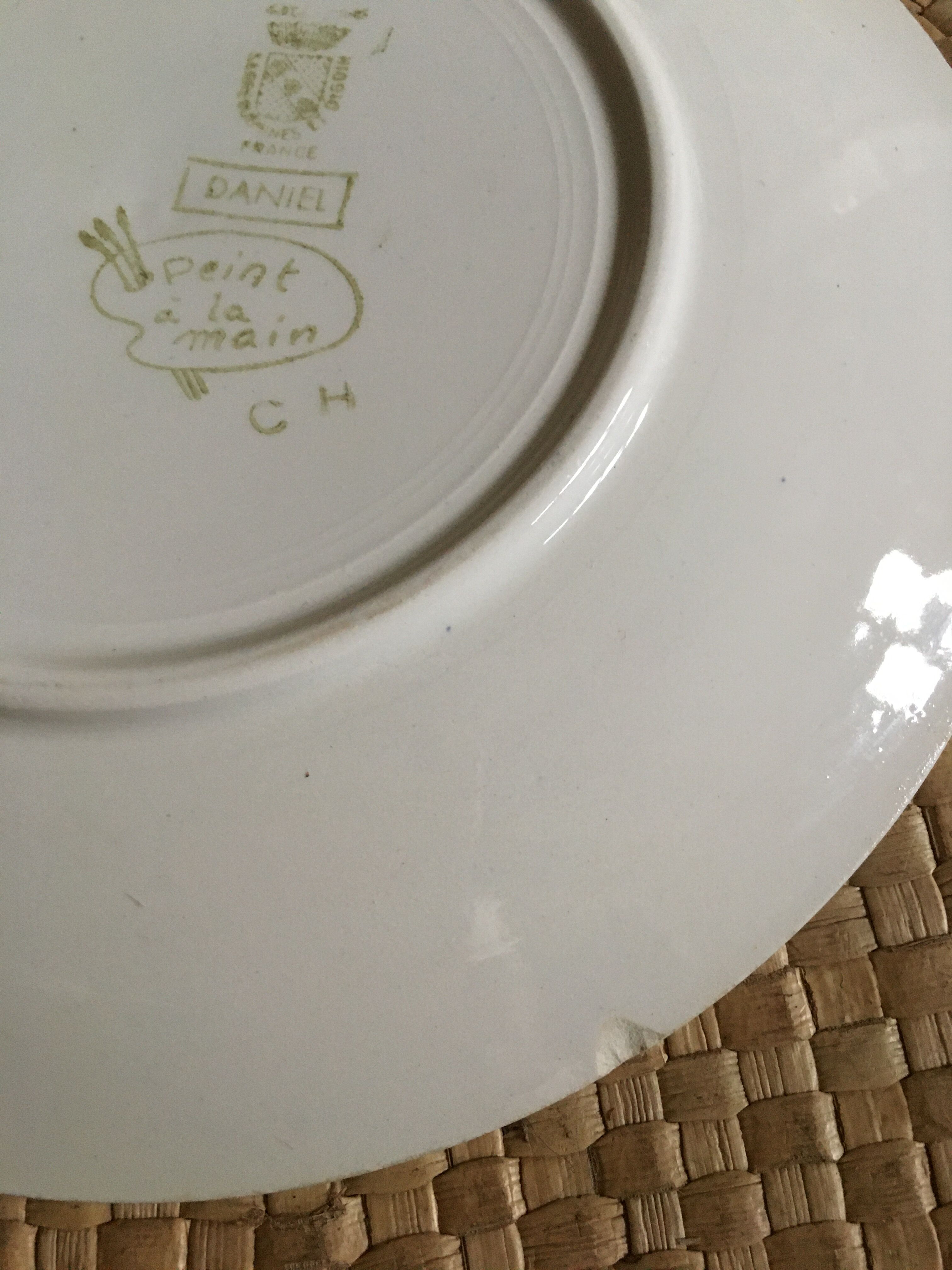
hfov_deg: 48.2
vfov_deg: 61.7
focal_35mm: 29
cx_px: 476
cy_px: 635
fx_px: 1063
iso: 200
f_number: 2.2
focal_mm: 4.15
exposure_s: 1/33
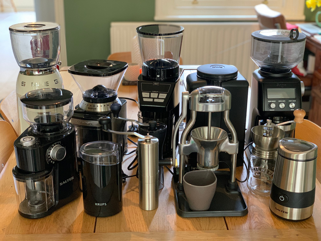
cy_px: 120
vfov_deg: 28.0
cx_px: 160
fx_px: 482
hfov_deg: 36.8
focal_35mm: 52
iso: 320
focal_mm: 6
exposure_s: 1/50
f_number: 2.4
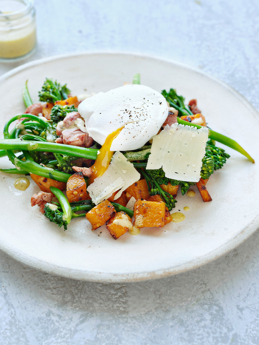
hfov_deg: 21.9
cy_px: 172
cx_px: 94
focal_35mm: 67
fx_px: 668
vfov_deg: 29.0
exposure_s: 1/60
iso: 500
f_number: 6.4
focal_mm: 63
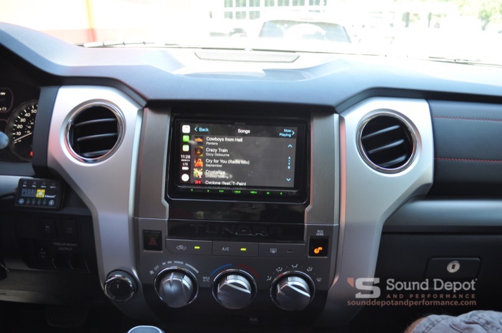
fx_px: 418
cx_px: 251
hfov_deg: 62.0
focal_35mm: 30
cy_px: 166
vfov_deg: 43.5
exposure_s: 1/80
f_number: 4.5
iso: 400
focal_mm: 20
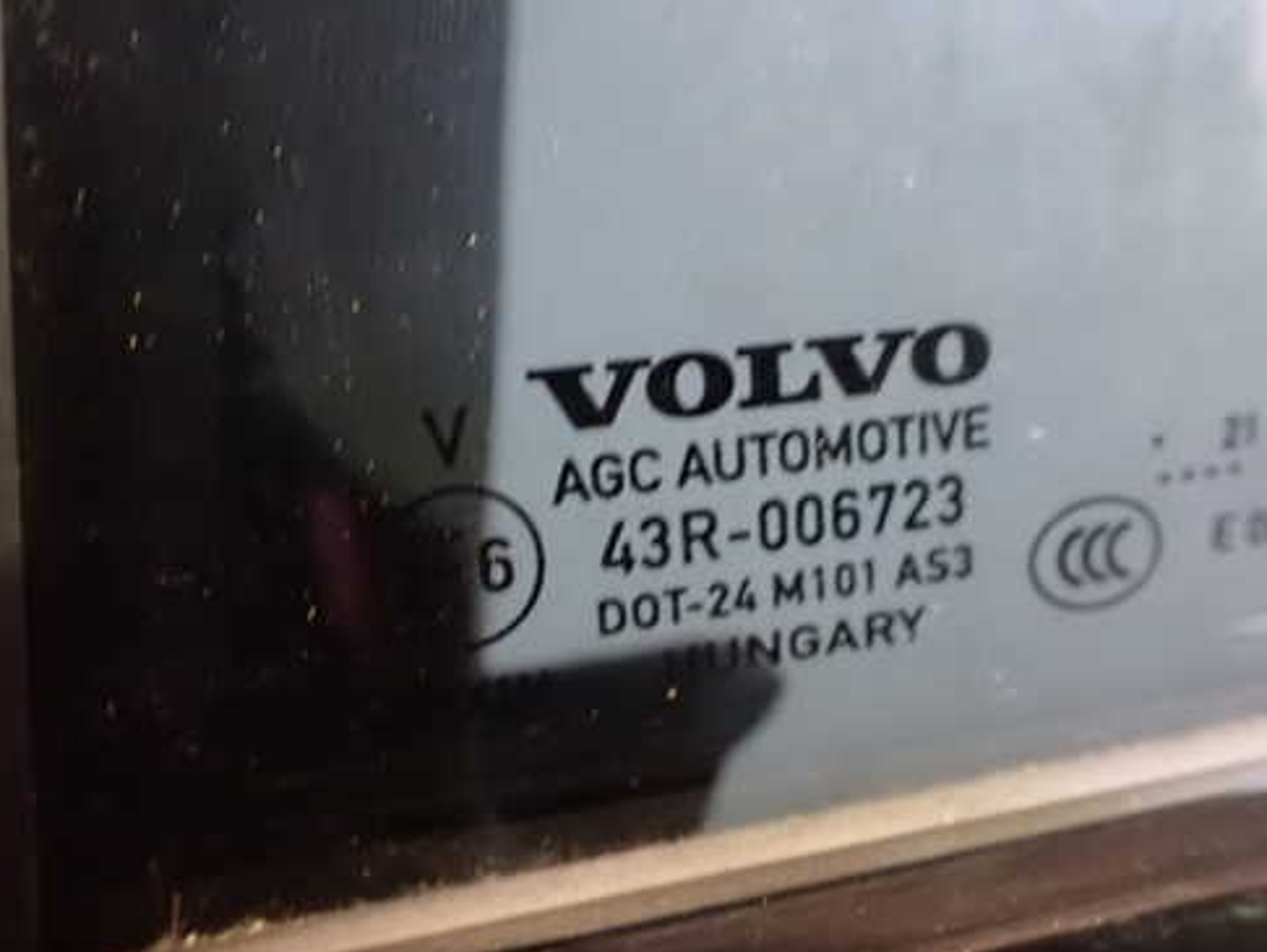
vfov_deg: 38.7
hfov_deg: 50.1
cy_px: 441
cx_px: 673
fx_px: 1355
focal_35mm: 37
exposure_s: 1/25
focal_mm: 5.4
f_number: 2.3
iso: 1600
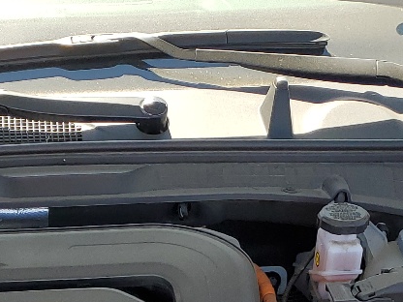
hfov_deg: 19.4
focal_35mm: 100
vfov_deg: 13.6
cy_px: 502
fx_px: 1164
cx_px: 71
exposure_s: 1/625
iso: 50
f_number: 1.5
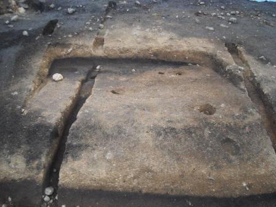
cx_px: 138
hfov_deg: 52.6
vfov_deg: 40.7
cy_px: 104
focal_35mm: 35
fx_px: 279
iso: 64
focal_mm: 5.7
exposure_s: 1/201
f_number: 2.8
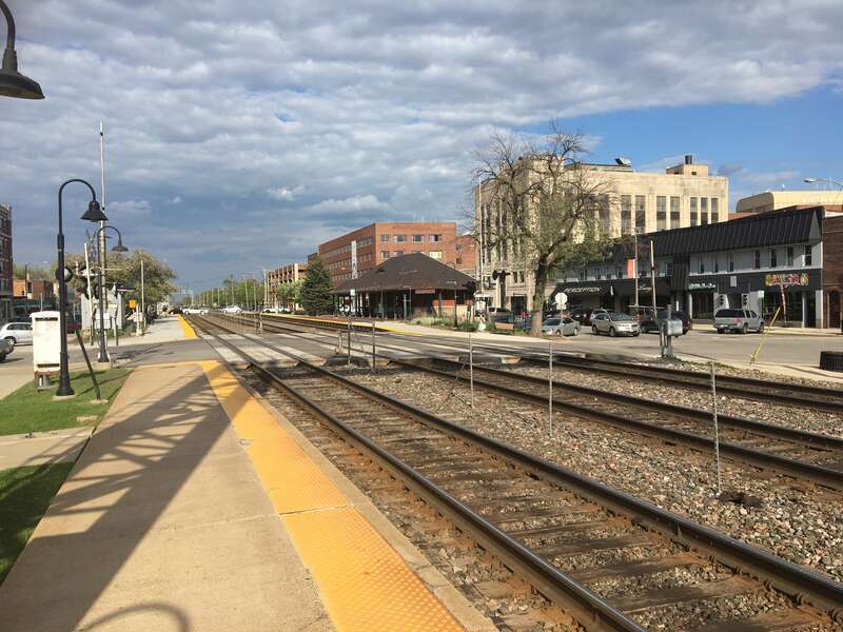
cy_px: 316
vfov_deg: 48.2
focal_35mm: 29
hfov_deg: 61.7
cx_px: 422
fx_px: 706
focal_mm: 4.15
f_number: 2.2
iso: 25
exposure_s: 1/1603
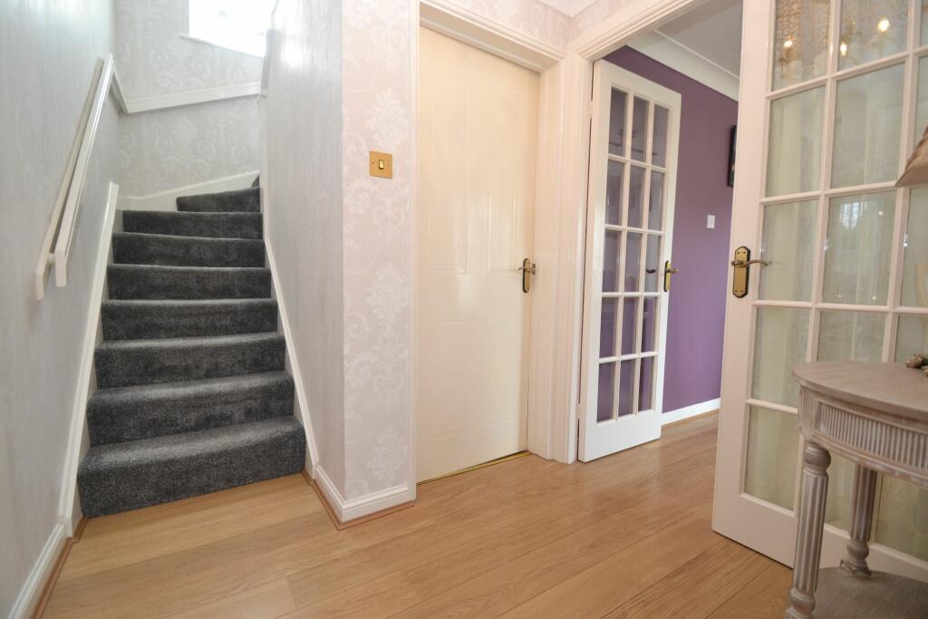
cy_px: 310
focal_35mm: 15
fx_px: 387
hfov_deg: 100.4
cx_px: 464
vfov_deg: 77.3
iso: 400
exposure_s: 1/60
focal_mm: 10
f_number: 4
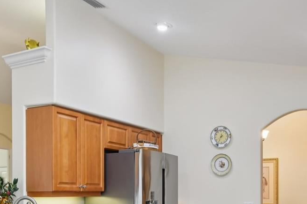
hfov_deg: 40.3
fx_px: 418
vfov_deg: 26.1
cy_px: 204
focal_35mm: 49
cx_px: 142
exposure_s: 1/8
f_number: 8
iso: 400
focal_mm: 20
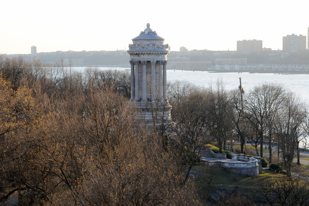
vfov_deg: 15.5
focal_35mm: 88
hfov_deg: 23.1
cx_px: 150
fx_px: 754
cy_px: 107
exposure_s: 1/50
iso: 250
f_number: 13
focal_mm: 56
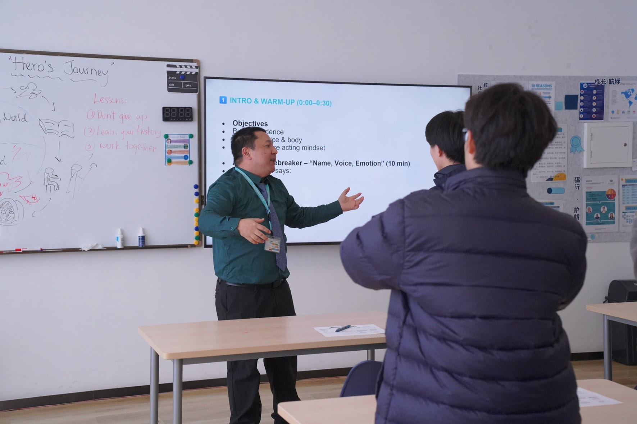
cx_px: 318
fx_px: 1008
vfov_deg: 23.8
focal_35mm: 57
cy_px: 212
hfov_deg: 35.1
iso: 8000
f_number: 5
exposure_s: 1/1600
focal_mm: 57
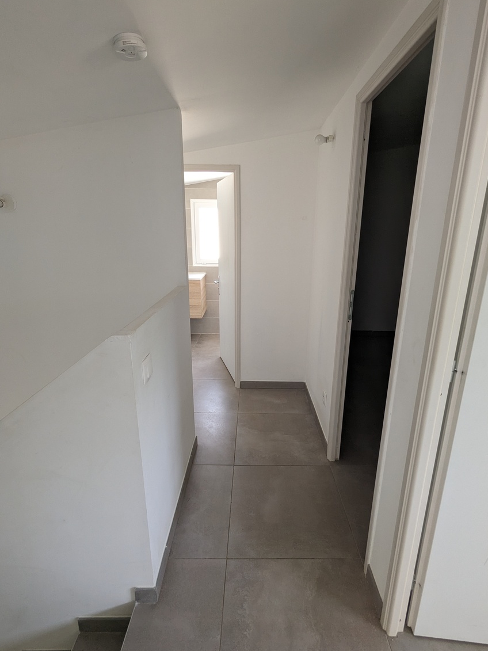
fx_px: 320
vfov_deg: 91.0
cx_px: 256
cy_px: 319
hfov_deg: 74.7
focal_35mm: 17
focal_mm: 2.35
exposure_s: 1/26.7
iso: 61
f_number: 2.2
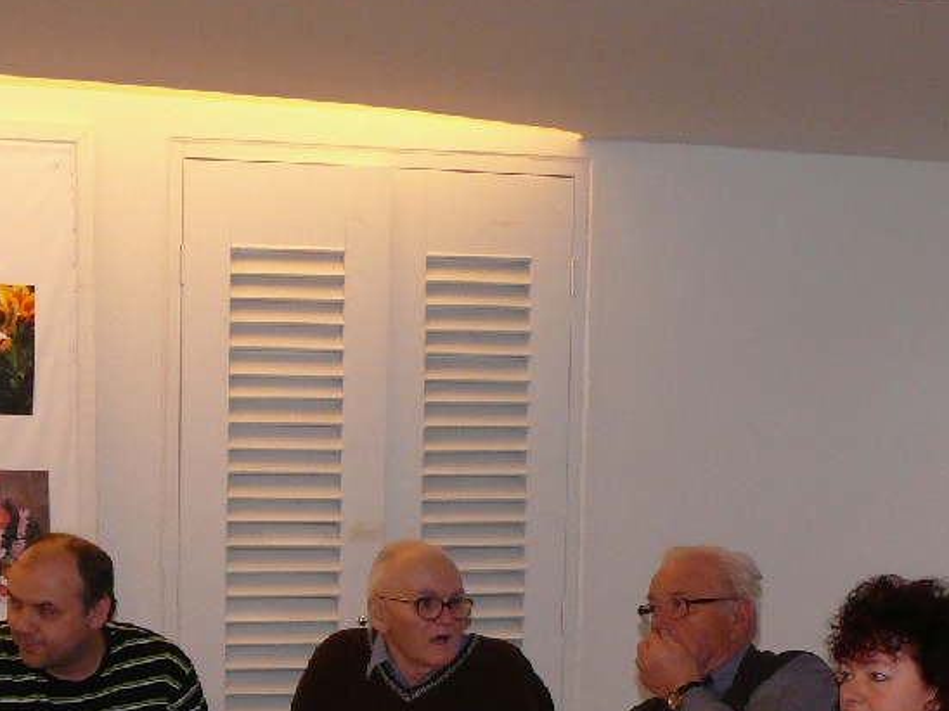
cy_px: 702
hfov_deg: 21.3
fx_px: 2522
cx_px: 386
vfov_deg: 15.8
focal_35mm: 92
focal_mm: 8.4
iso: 200
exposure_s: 1/30
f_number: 2.8
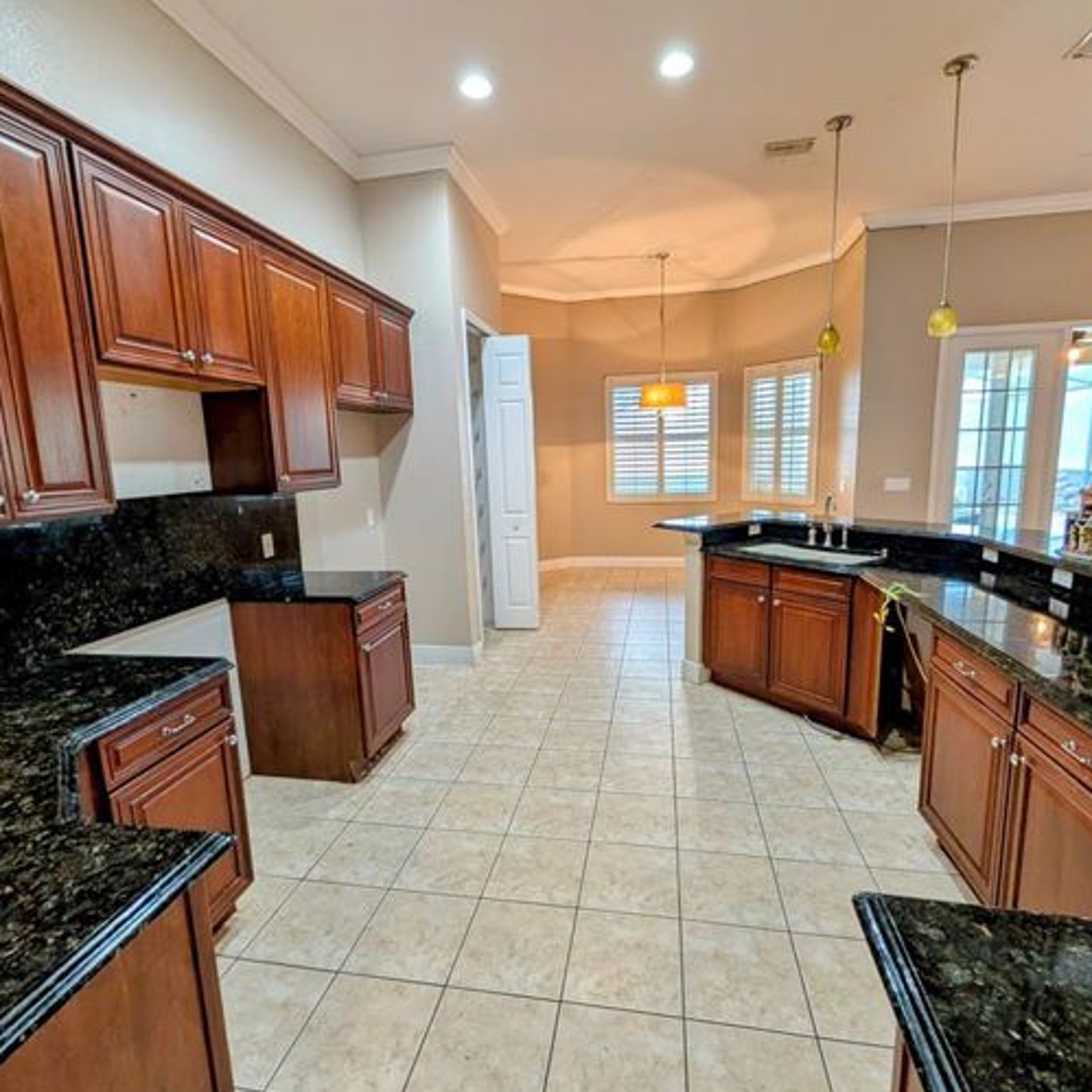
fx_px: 535
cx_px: 555
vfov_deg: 91.1
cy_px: 538
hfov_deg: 91.1
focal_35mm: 15
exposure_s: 1/40
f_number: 1.7
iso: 107
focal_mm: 2.02
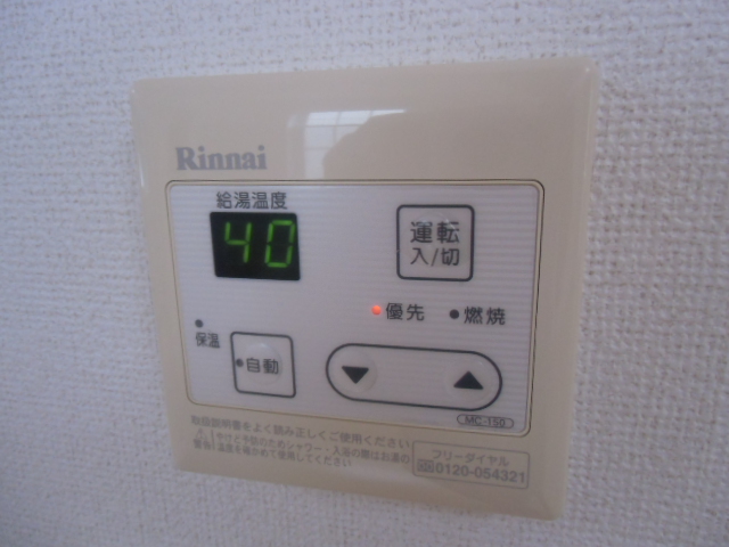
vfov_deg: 56.8
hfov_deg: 71.6
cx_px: 364
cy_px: 274
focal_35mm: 24
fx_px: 505
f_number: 3
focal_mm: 4.24
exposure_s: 1/80
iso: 400
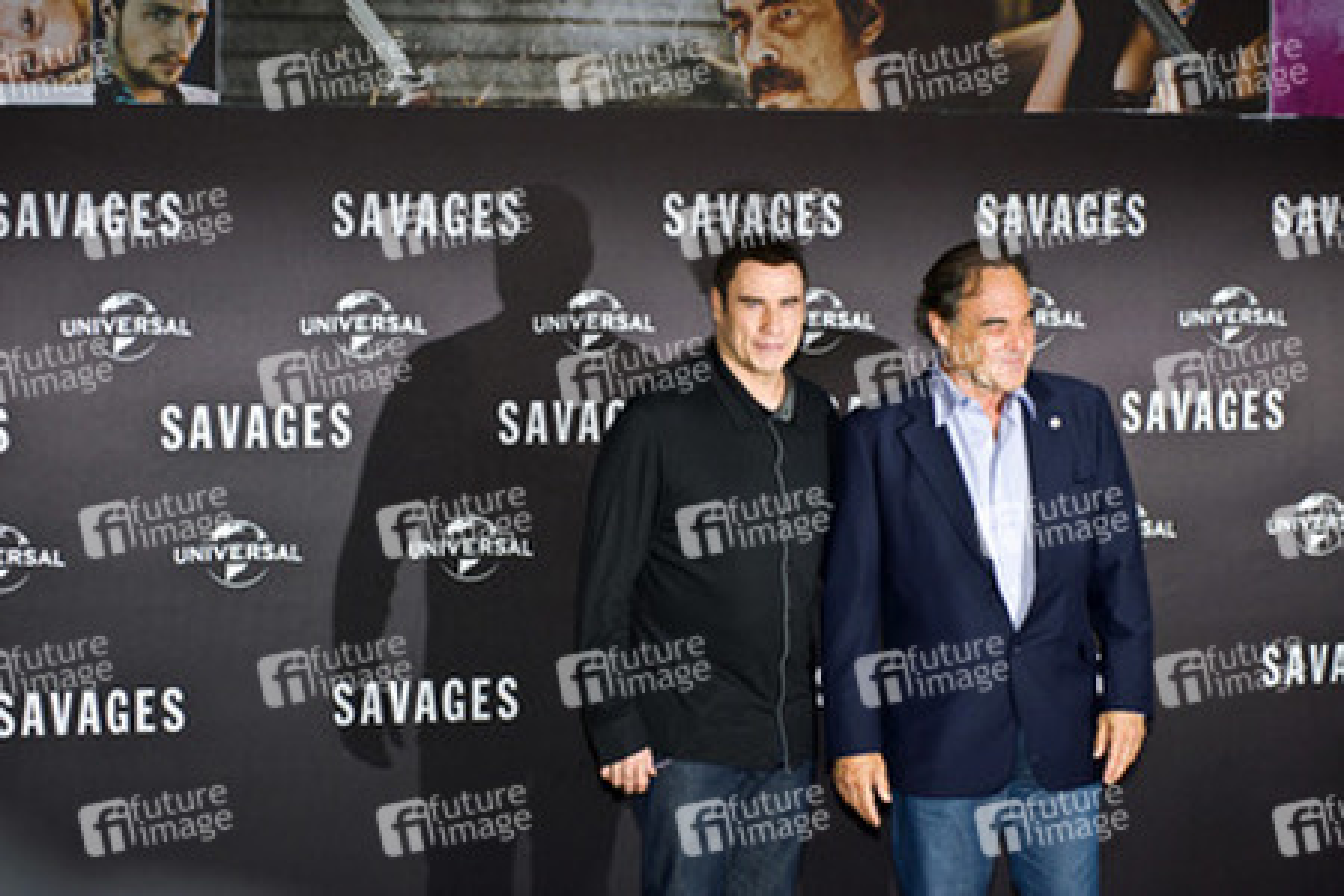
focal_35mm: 80
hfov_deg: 25.4
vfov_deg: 17.1
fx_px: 2986
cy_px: 448
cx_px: 672
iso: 1000
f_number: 4.5
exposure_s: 1/400
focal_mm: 80
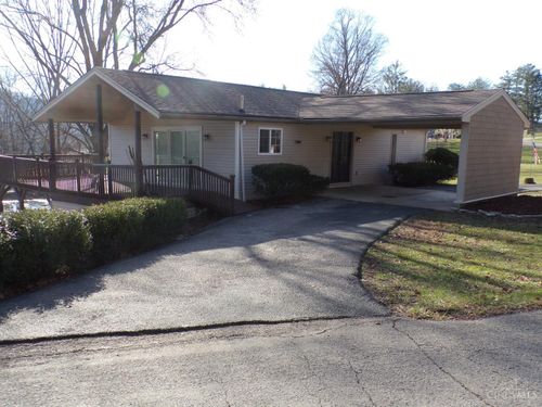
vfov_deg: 44.2
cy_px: 204
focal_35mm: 32
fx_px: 501
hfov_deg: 56.8
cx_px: 271
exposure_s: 1/220
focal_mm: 5.8
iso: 80
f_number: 4.6
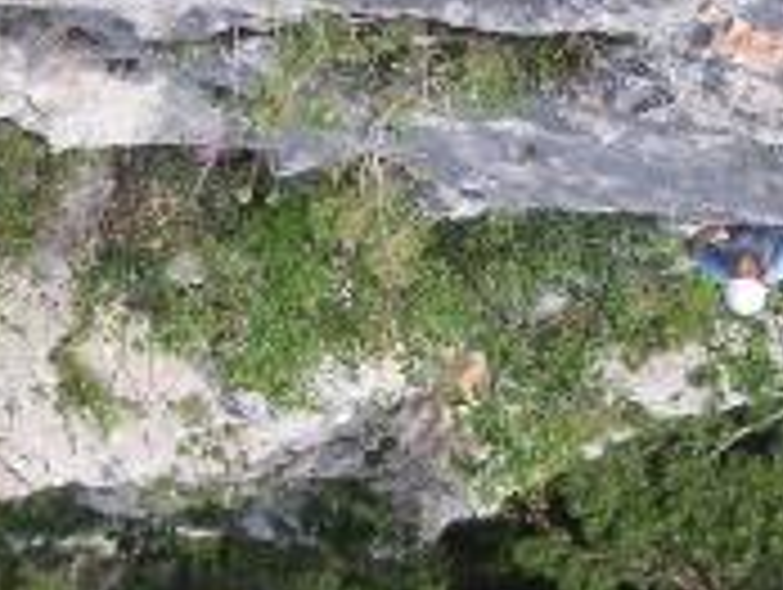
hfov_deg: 14.5
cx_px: 464
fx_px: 3081
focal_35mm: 136
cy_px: 239
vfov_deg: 10.9
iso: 50
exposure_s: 1/350
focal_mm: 6.1
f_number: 2.8
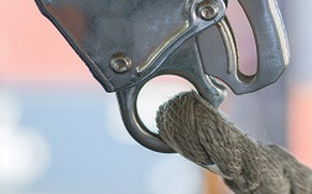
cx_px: 442
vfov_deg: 7.6
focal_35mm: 170
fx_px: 1444
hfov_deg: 11.9
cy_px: -88
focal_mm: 35
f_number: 2.5
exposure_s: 1/800
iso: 200
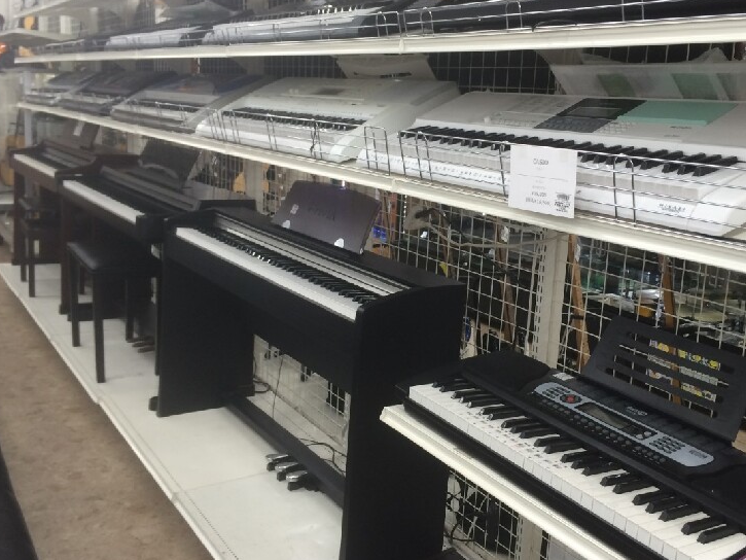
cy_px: 253
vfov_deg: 39.6
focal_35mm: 36
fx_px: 776
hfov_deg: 51.1
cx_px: 435
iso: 32
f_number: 2.2
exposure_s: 1/30
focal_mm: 4.15
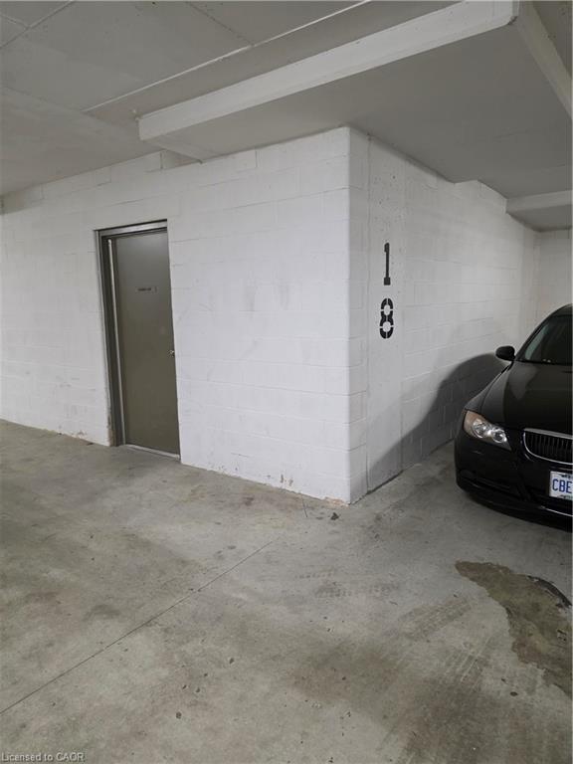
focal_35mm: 23
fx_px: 508
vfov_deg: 73.9
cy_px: 382
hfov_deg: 58.9
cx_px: 286
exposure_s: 1/120
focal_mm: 6.3
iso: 1000
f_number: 1.7
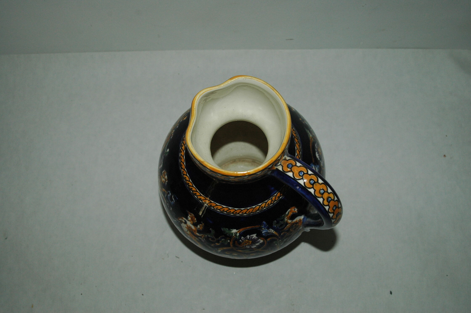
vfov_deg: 31.8
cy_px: 156
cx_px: 236
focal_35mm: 42
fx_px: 549
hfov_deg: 46.4
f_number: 7.1
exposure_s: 1/125
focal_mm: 28
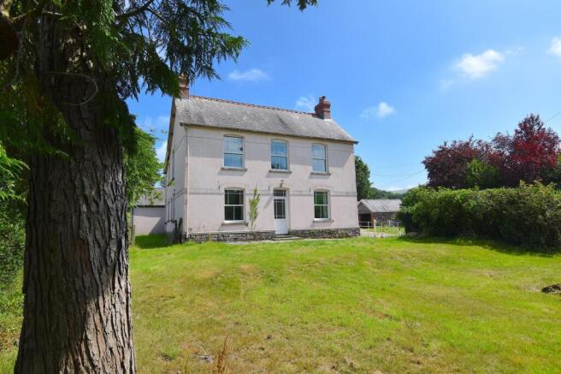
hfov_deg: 85.4
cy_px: 187
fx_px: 304
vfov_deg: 63.2
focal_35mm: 20
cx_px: 280
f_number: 8
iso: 100
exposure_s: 1/250
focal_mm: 13
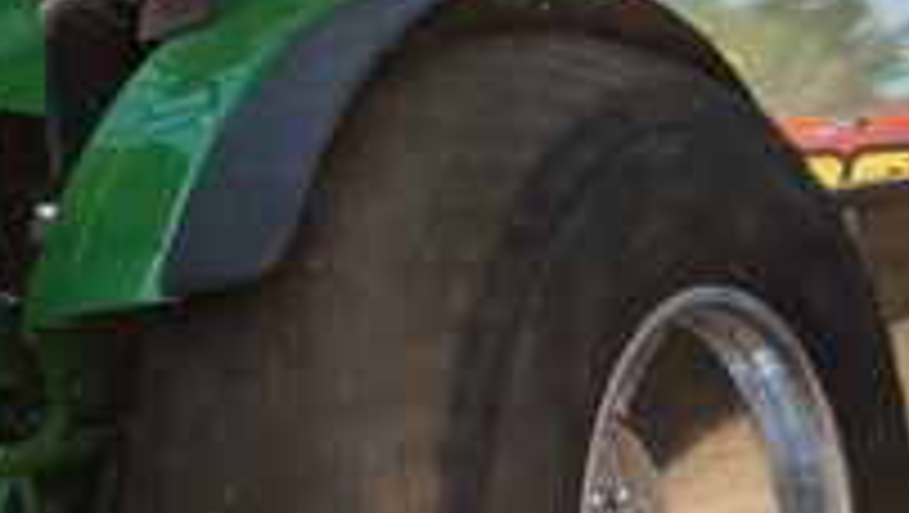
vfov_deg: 3.2
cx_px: -385
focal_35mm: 383
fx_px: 9239
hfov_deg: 5.6
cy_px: 166
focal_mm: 70
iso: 100
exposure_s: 1/125
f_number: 13
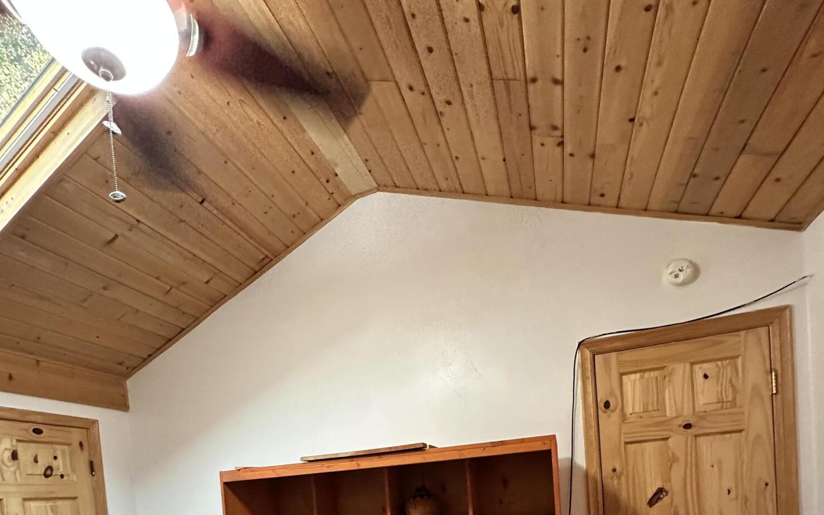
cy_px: 519
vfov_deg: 48.6
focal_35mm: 20
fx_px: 449
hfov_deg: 85.1
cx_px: 413
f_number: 2.2
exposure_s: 1/60
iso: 640
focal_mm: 2.22
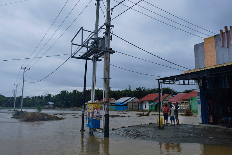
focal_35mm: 29
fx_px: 187
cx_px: 116
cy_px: 78
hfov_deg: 63.7
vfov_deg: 45.0
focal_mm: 19.4
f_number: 5.6
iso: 250
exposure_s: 1/950
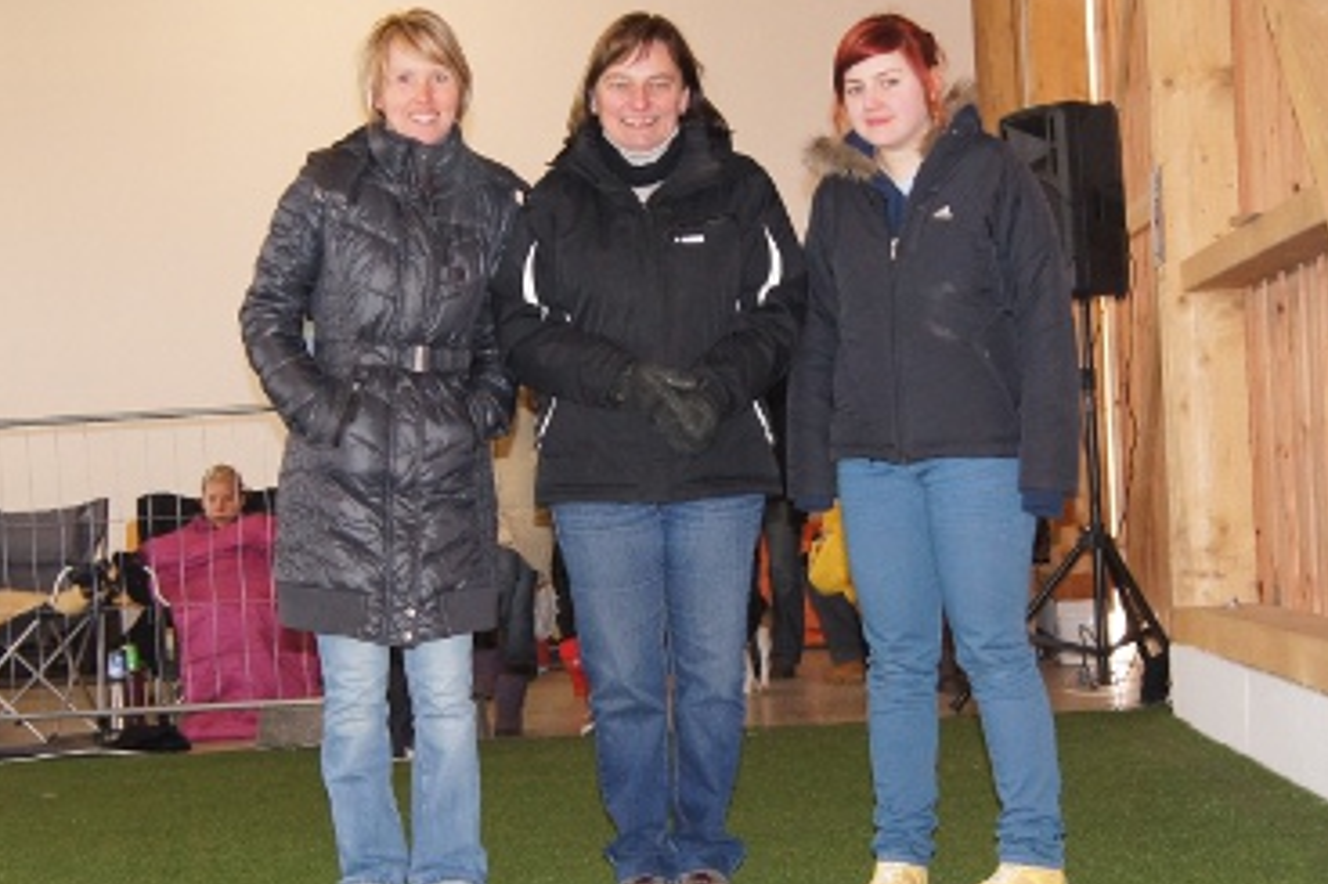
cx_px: 545
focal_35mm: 53
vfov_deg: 25.5
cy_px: 525
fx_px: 1954
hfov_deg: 37.4
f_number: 4.5
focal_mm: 26
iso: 1600
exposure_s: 1/125
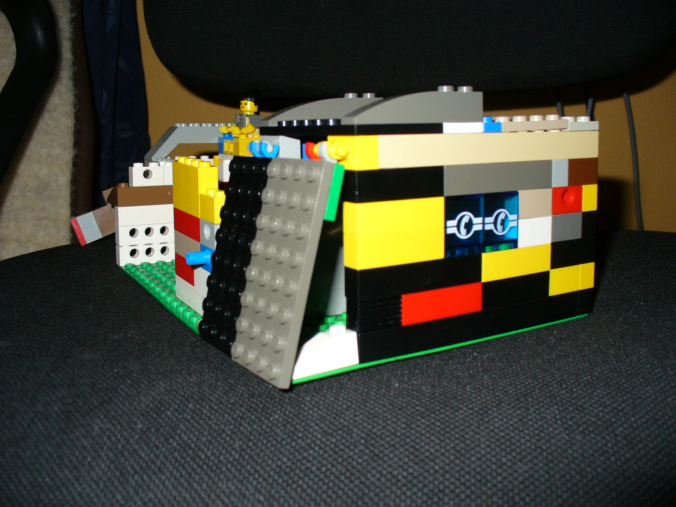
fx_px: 723
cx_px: 338
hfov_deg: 50.1
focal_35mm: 37
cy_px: 254
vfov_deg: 38.7
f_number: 2.8
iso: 100
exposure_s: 1/60
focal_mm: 6.1
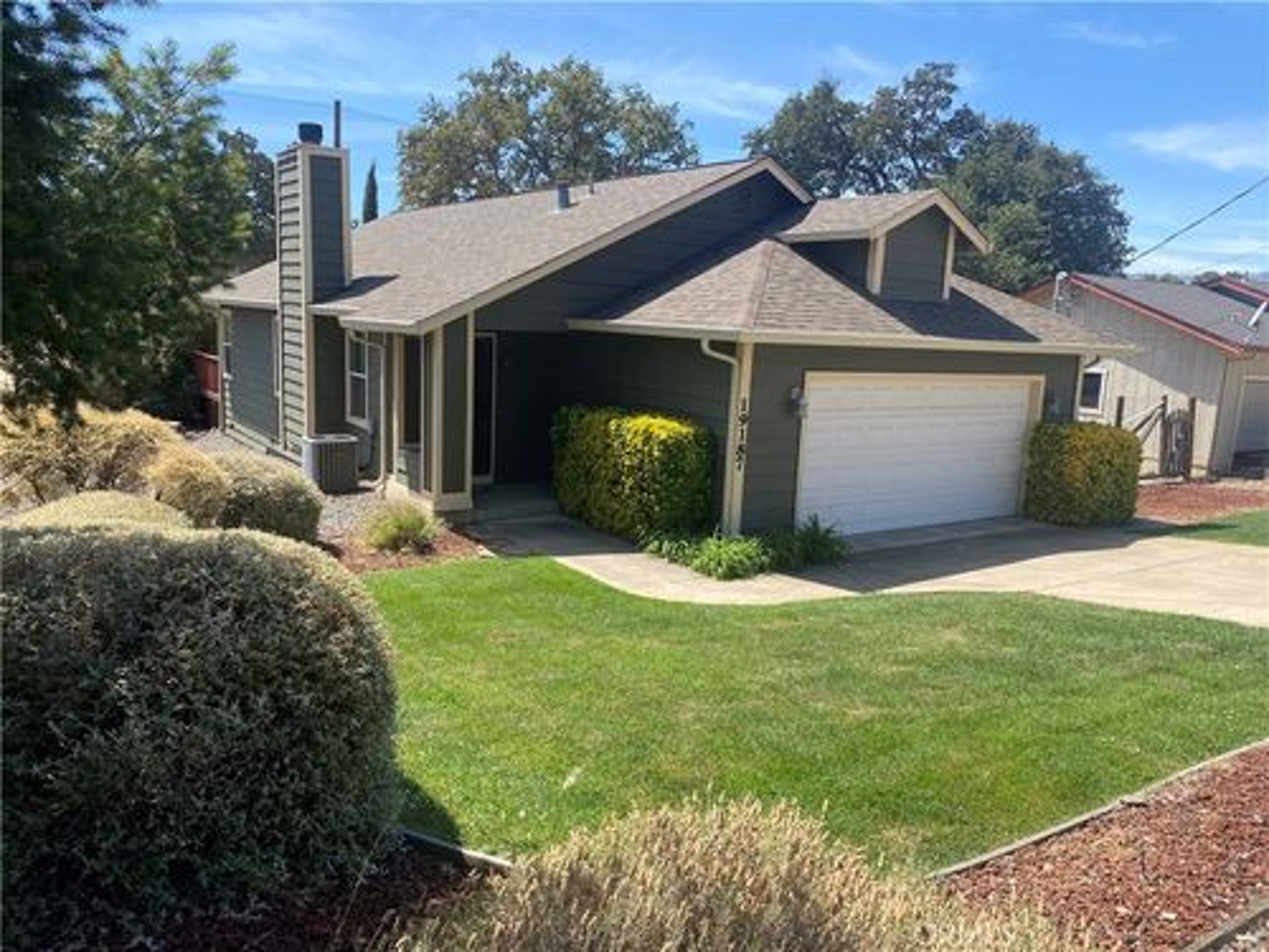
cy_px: 476
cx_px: 634
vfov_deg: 53.1
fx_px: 953
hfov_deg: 67.3
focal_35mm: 26
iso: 32
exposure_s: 1/1522
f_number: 1.8
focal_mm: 4.25
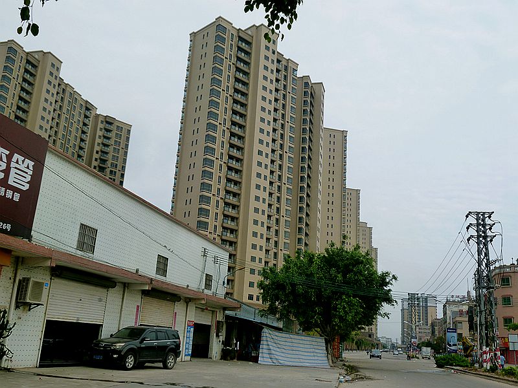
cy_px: 194
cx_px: 259
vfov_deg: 42.9
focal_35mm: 33
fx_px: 494
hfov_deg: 55.4
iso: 125
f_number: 3.7
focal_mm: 5.9
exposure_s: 1/160
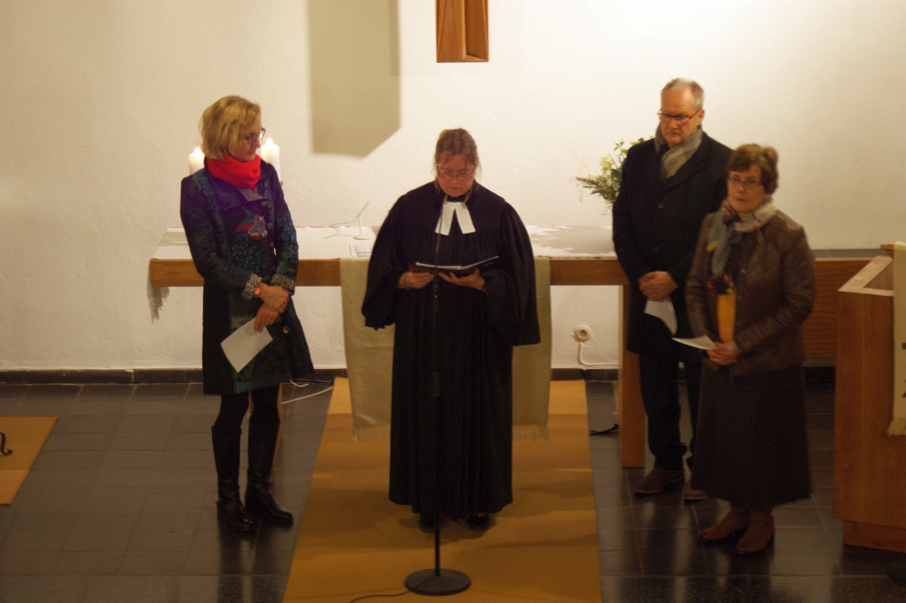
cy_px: 302
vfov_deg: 13.0
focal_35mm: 105
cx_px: 453
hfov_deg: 19.5
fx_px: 2641
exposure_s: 1/3
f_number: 5.6
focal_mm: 70
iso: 400
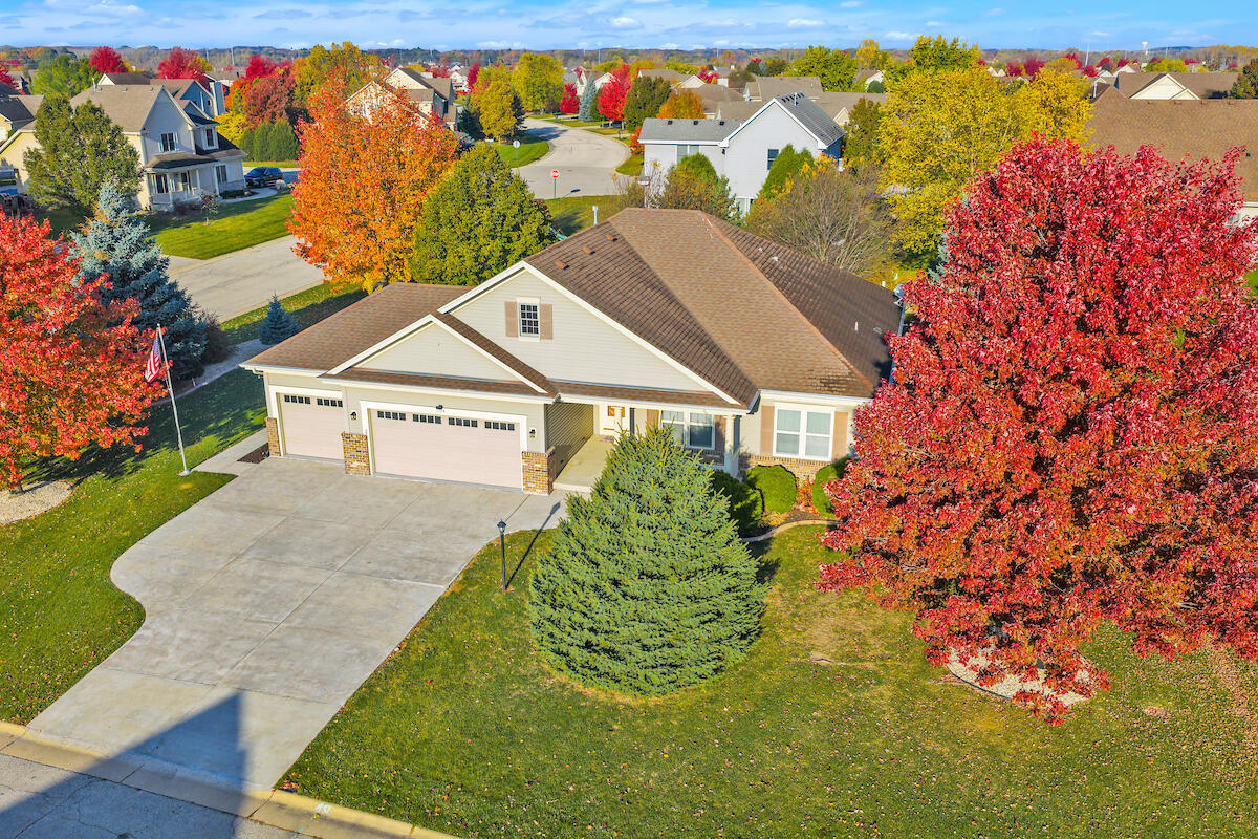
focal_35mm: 28
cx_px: 629
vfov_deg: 46.4
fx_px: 978
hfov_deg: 65.5
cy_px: 420
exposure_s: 1/2500
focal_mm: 14.45
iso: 200
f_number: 2.8
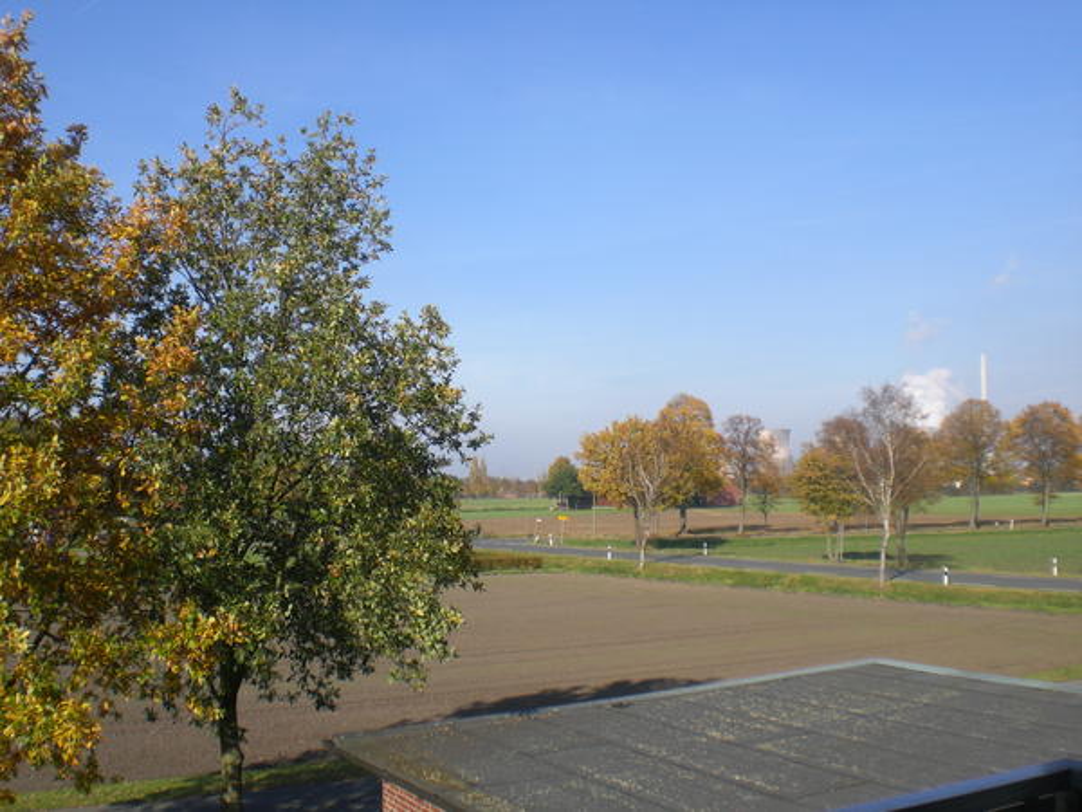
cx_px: 541
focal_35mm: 38
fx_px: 1188
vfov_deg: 37.7
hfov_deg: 49.0
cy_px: 406
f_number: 4.4
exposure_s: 1/400
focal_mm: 6.3
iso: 50
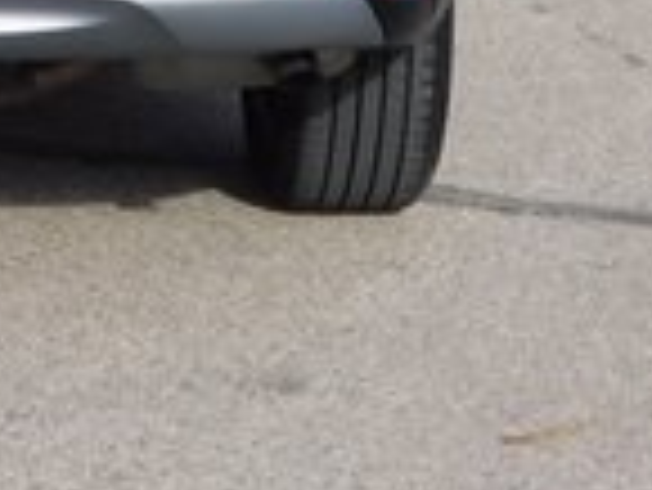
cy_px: -423
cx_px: -72
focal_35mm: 198
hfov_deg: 9.9
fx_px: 3732
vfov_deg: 7.3
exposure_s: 1/1000
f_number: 3.7
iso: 125
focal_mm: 8
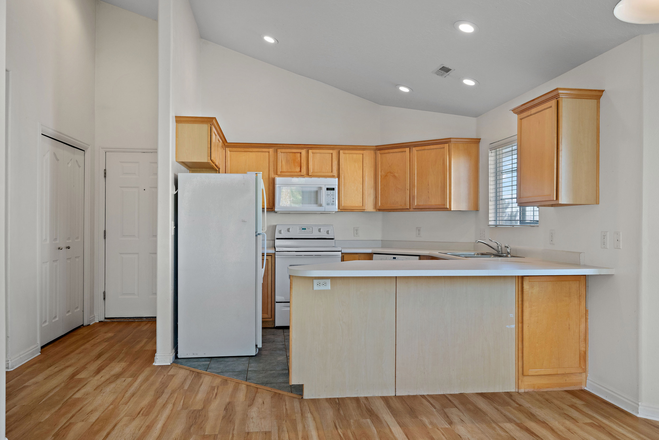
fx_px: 476
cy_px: 220
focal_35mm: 26
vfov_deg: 49.6
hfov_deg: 69.4
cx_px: 330
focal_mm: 26
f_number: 8
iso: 500
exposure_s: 1/6
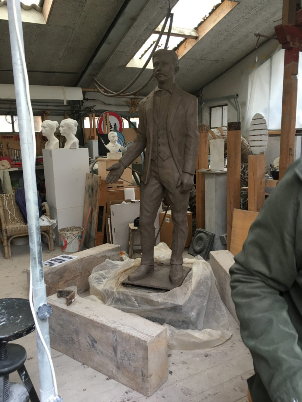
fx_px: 337
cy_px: 201
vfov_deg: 61.7
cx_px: 151
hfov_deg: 48.2
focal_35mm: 29
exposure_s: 1/33
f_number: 2.2
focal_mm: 4.2
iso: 50
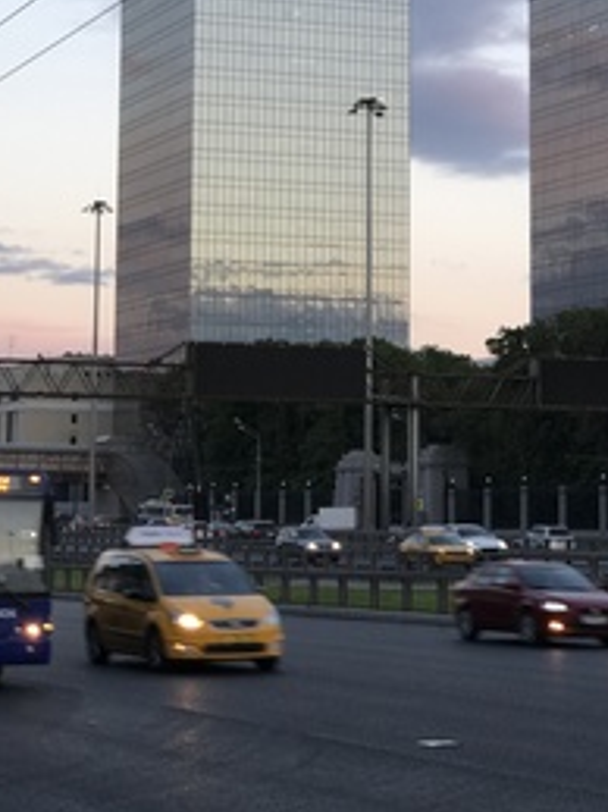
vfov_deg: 17.7
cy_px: 122
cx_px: 396
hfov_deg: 13.4
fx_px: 2578
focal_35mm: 110
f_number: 2.8
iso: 20
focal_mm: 6.6
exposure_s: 1/50
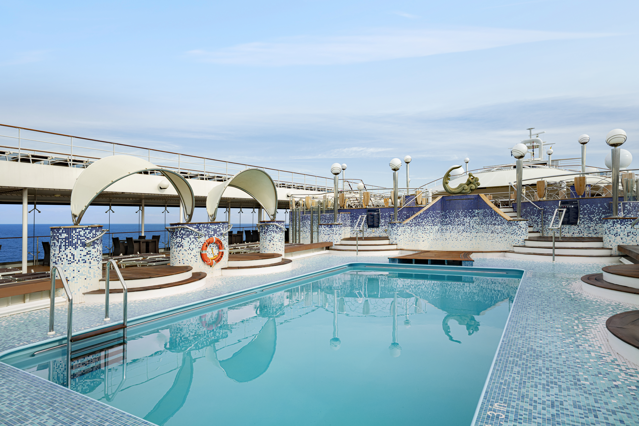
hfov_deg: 81.2
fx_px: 373
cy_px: 213
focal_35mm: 21
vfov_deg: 59.5
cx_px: 320
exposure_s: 1/320
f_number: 8
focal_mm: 21
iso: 400
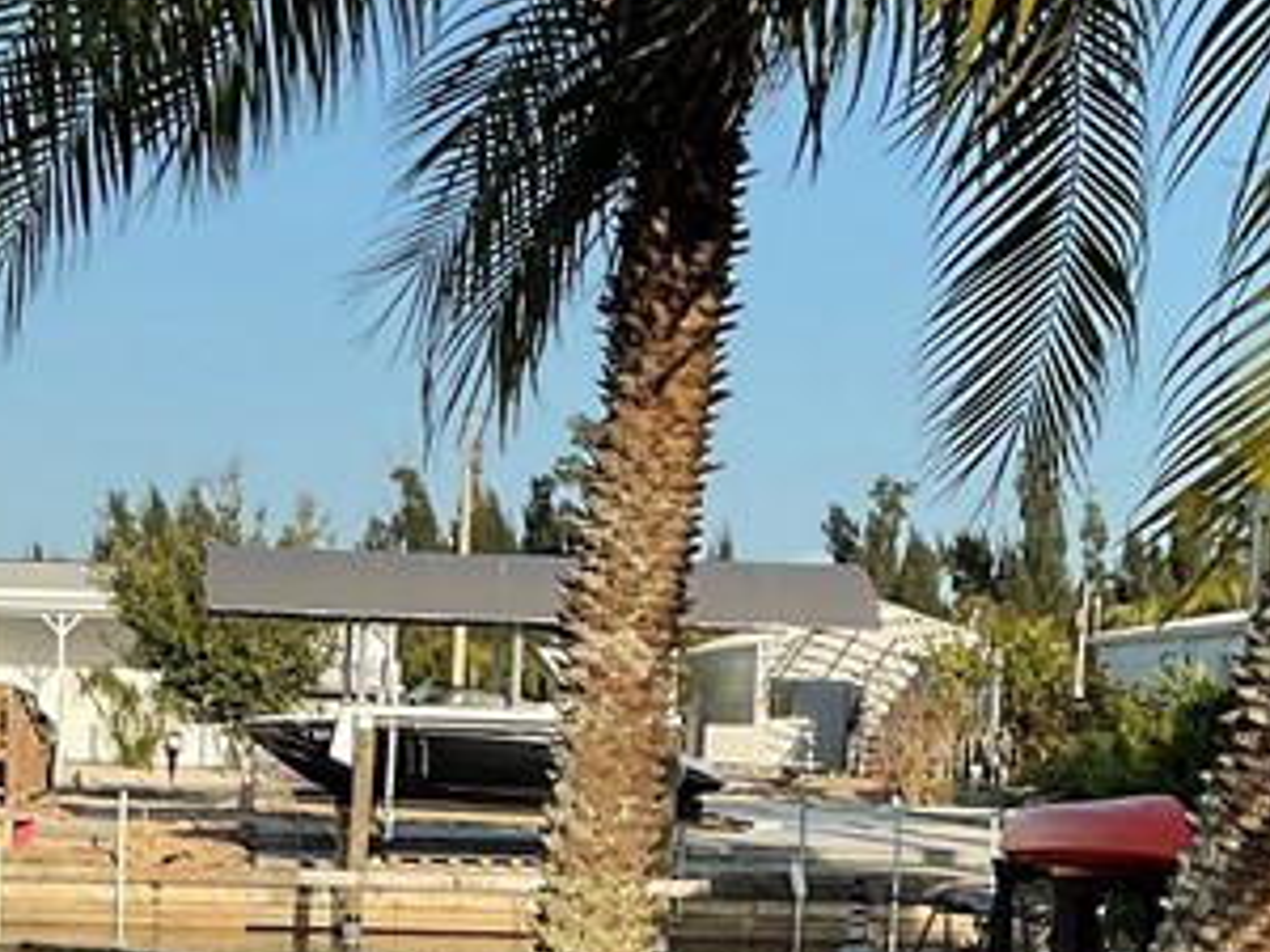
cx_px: 279
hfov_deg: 19.7
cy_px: 1219
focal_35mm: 99
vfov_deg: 14.4
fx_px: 3632
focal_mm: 3
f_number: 1.8
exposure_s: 1/1490
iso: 16
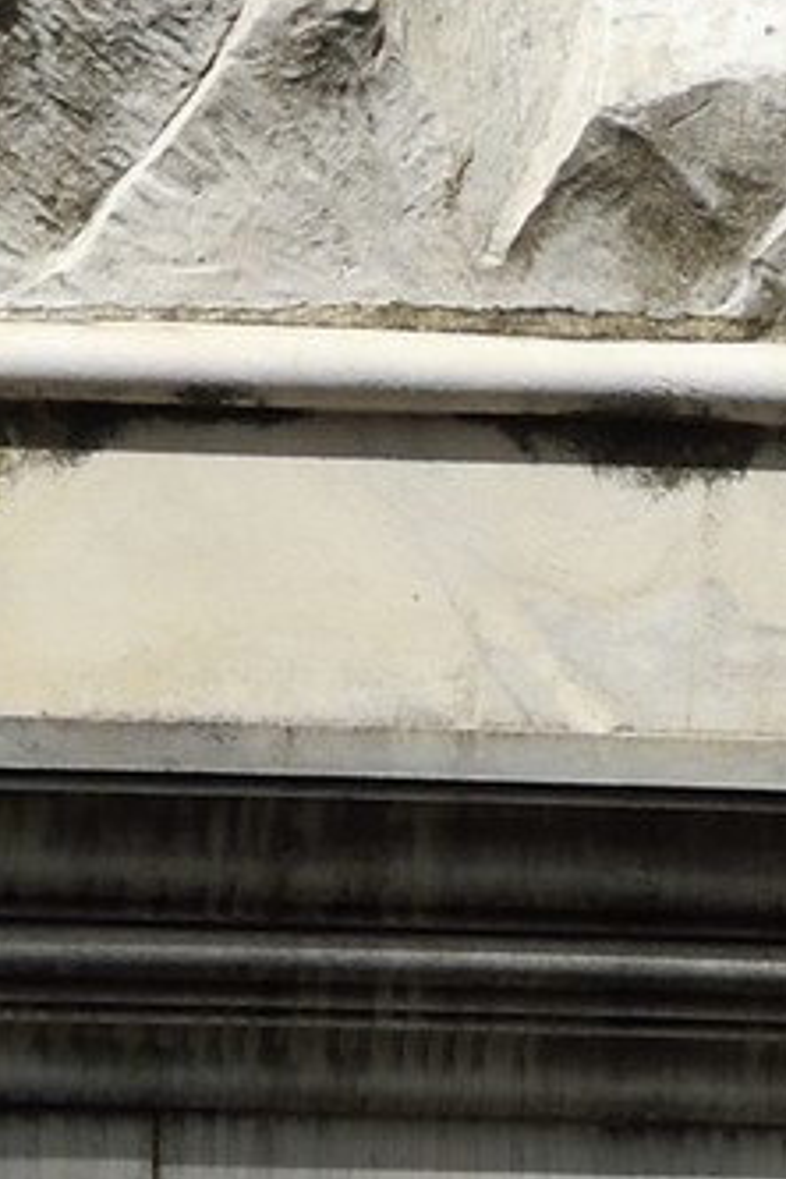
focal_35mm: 303
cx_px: 14
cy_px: -2593
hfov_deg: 4.5
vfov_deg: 6.2
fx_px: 9922
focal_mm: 42
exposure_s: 1/250
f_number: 18
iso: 200
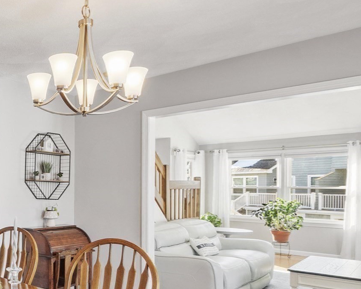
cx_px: -19
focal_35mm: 34
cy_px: 191
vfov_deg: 42.8
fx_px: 363
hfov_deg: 43.3
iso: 320
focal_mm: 10
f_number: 8
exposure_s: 1/2
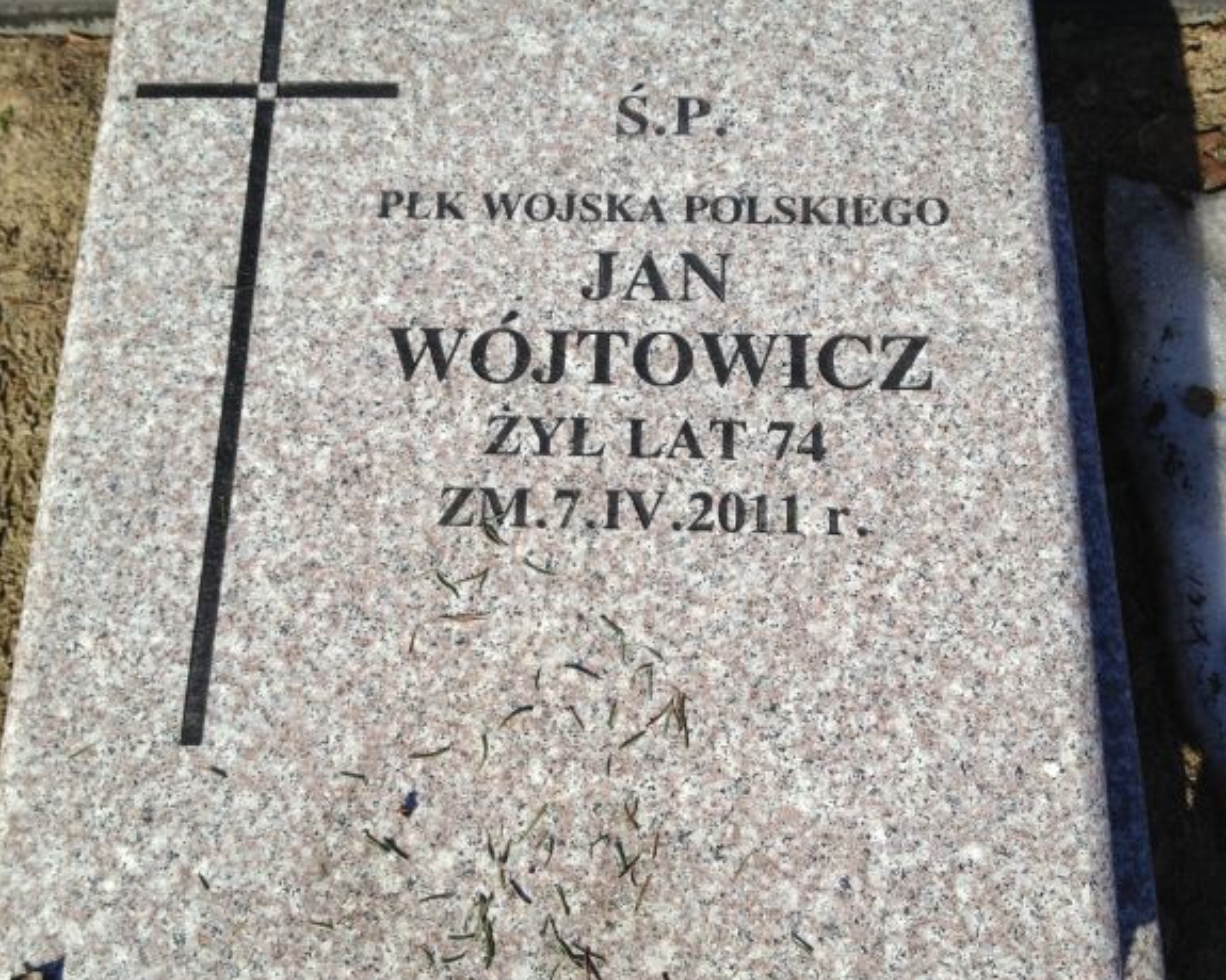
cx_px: 610
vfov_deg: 39.2
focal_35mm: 38
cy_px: 501
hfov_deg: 47.9
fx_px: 1379
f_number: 2.4
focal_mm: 4.28
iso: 50
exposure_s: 1/1672
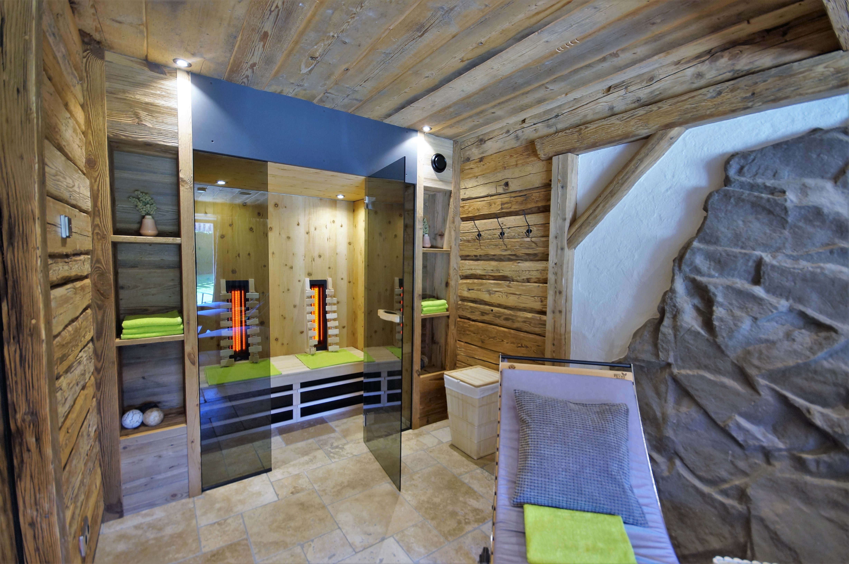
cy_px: 282
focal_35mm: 15
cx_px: 424
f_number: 5.6
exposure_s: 1/8
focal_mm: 10
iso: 400
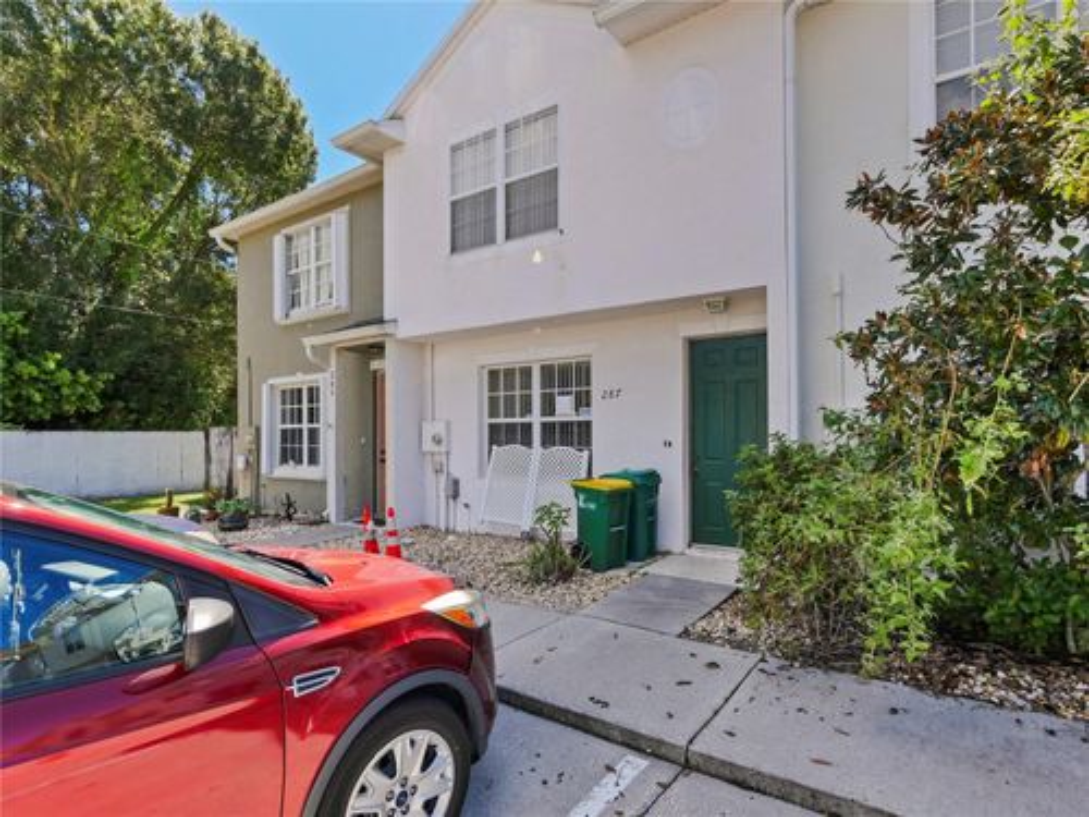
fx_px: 566
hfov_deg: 87.8
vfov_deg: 71.6
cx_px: 544
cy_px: 408
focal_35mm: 18
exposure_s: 1/320
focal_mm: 9
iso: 200
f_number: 7.1
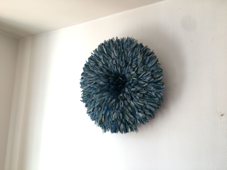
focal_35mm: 29
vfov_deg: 48.2
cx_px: 114
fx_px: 190
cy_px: 85
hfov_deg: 61.7
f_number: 2.2
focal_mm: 4.15
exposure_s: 1/33
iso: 32
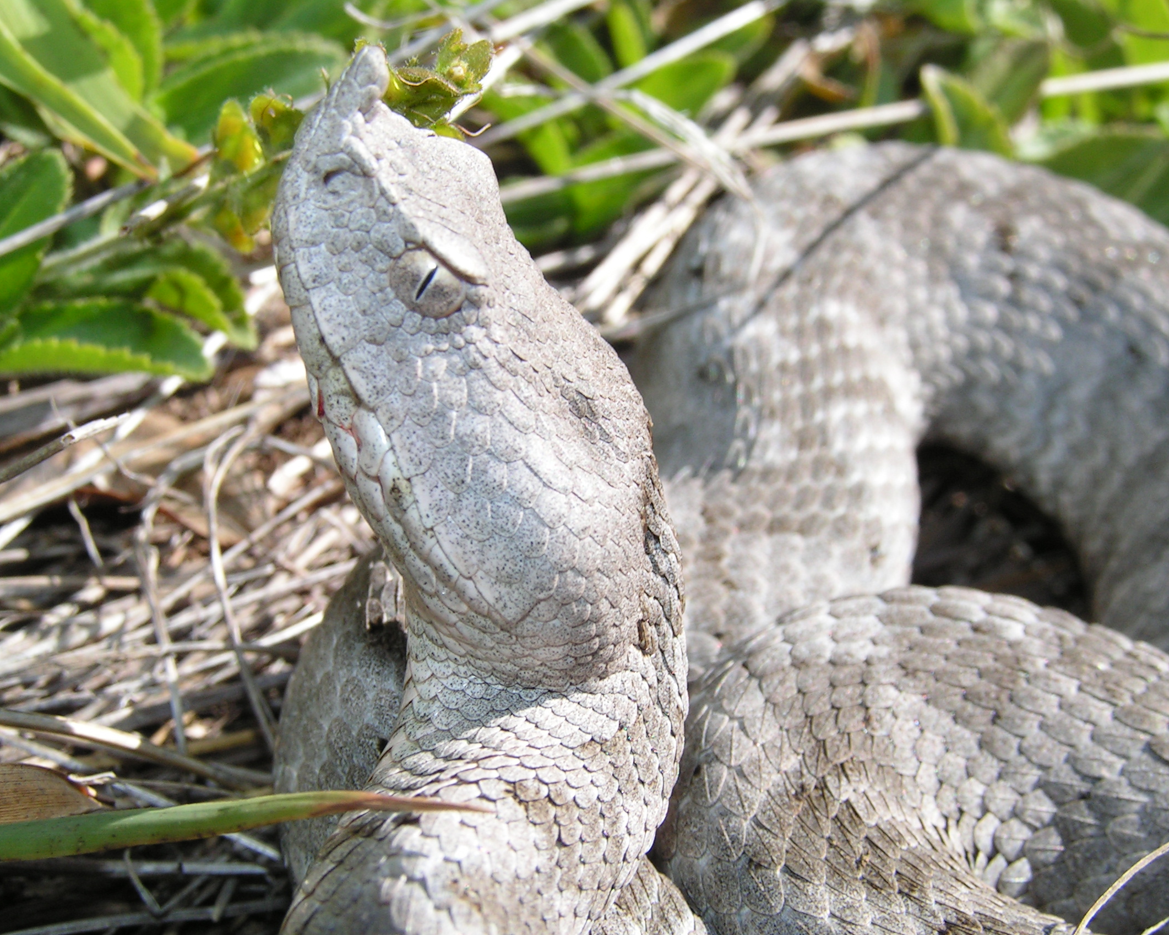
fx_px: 2422
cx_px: 592
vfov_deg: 21.9
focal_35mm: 70
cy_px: 469
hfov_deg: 27.1
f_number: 5.6
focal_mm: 11.1
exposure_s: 1/200
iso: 50
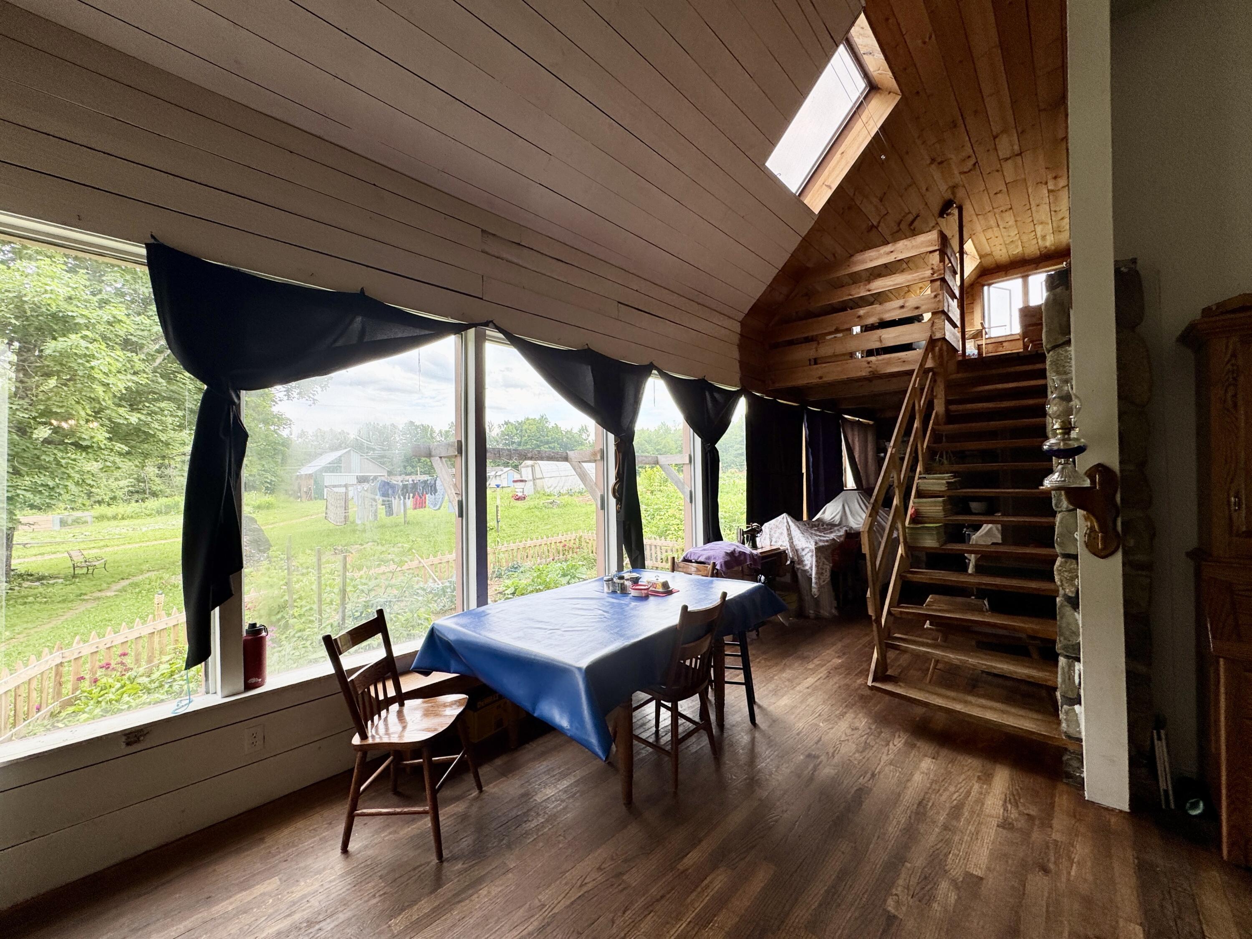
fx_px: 506
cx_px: 626
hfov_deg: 102.1
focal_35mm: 14
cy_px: 470
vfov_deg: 85.7
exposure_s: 1/202
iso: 40
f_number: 2.2
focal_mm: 2.22
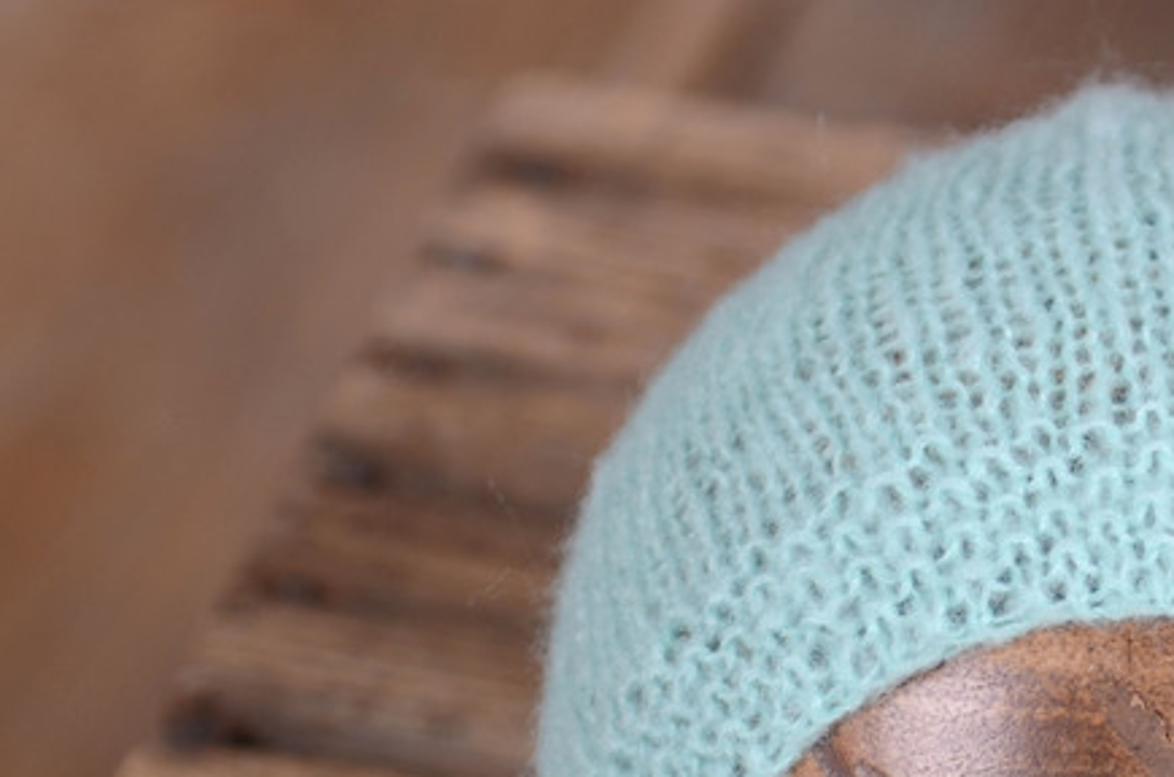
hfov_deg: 6.6
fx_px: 10100
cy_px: 768
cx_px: 1026
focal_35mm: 310
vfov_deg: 4.4
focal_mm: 75
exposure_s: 1/100
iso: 100
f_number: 4
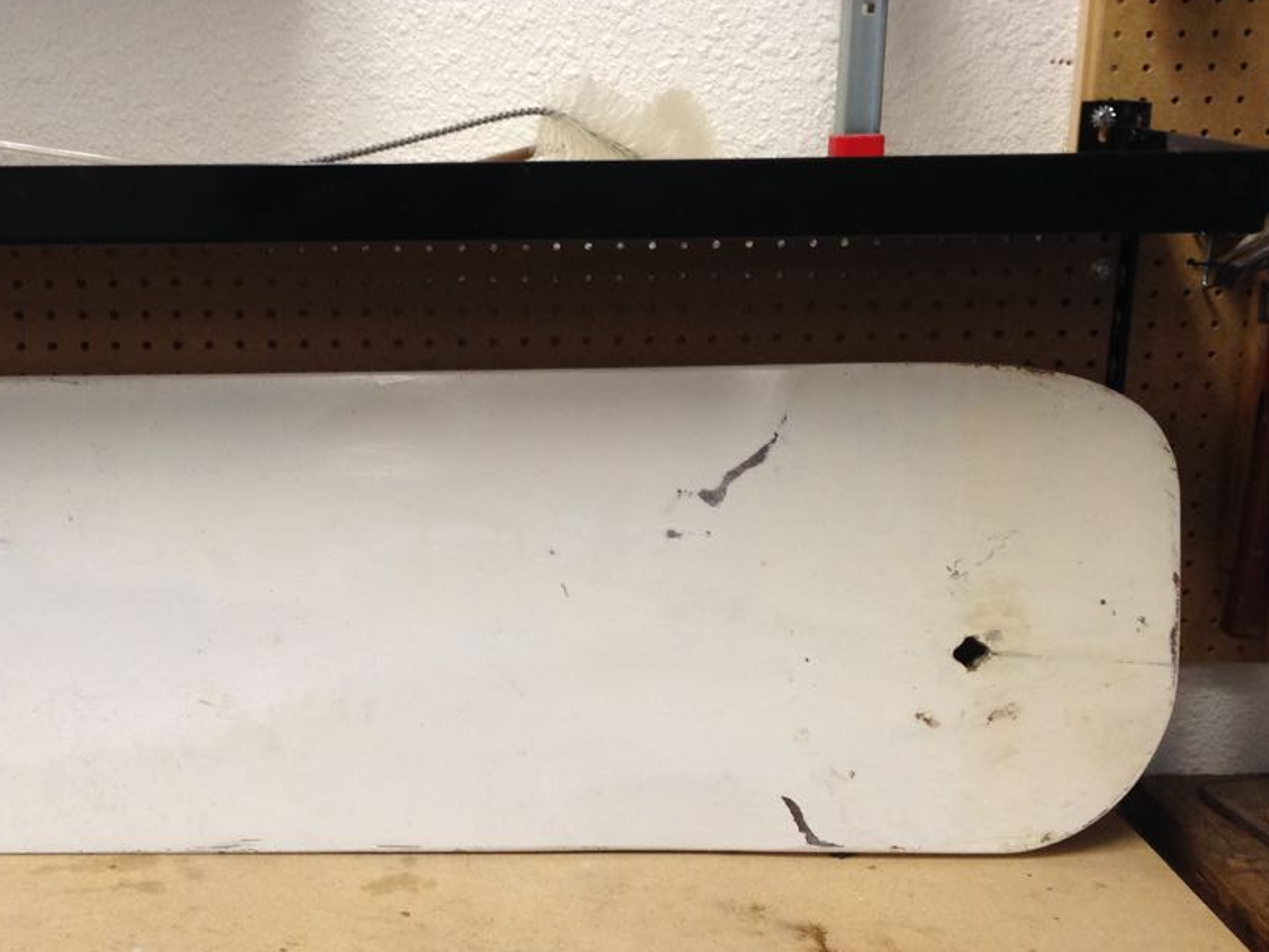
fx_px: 1906
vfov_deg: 28.0
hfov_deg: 36.2
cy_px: 505
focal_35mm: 52
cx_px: 358
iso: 80
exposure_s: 1/20
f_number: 2.4
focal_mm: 4.12
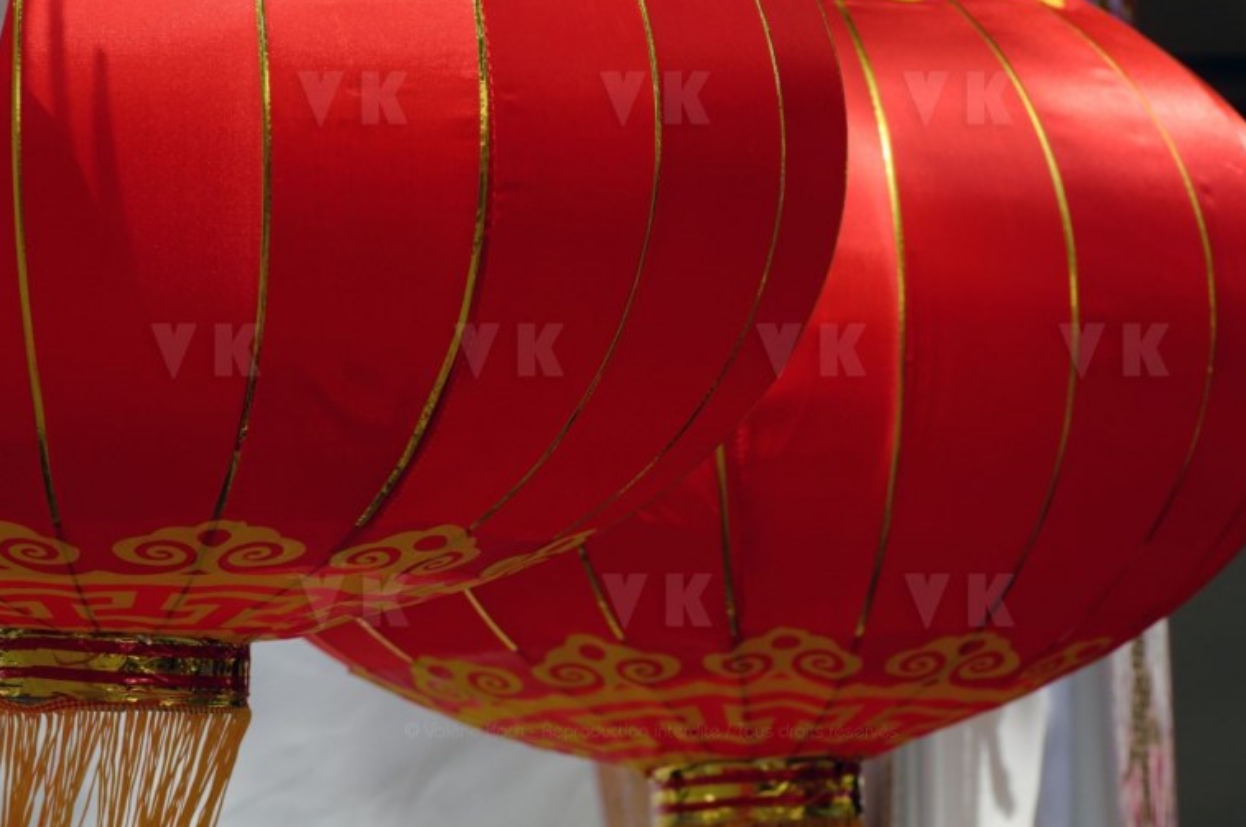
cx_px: 655
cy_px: 400
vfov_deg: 4.3
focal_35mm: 317
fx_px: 10953
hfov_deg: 6.5
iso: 200
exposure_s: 1/320
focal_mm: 200
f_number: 11
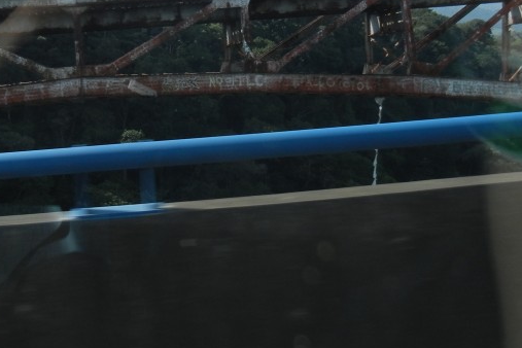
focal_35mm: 63
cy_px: 73
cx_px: 169
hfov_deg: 31.6
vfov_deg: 21.3
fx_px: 913
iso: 160
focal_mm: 5.4
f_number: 7
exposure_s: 1/296
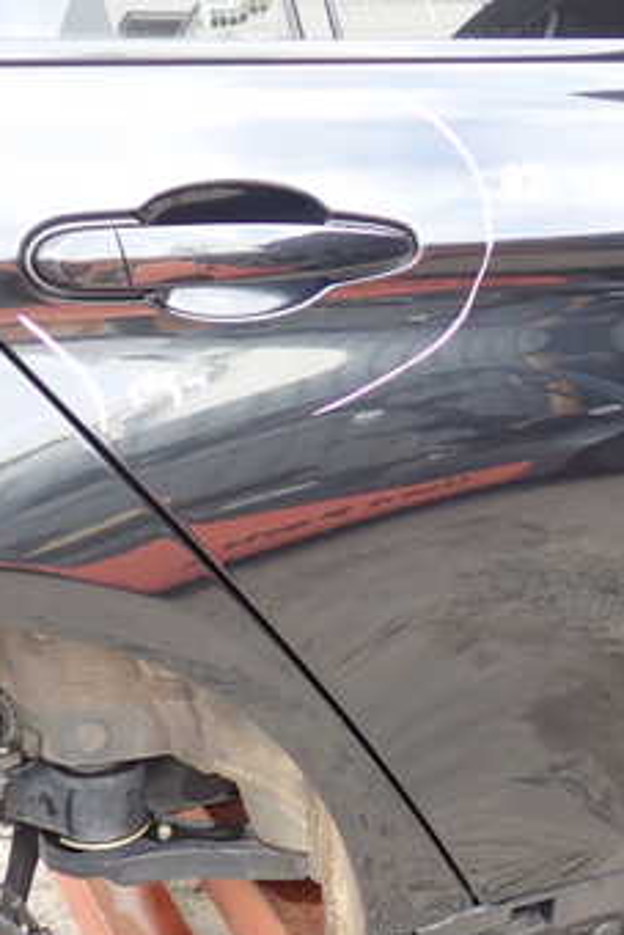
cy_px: 465
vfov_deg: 30.5
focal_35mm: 66
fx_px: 1714
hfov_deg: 20.4
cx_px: 489
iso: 125
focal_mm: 6.37
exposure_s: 1/80
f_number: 2.5
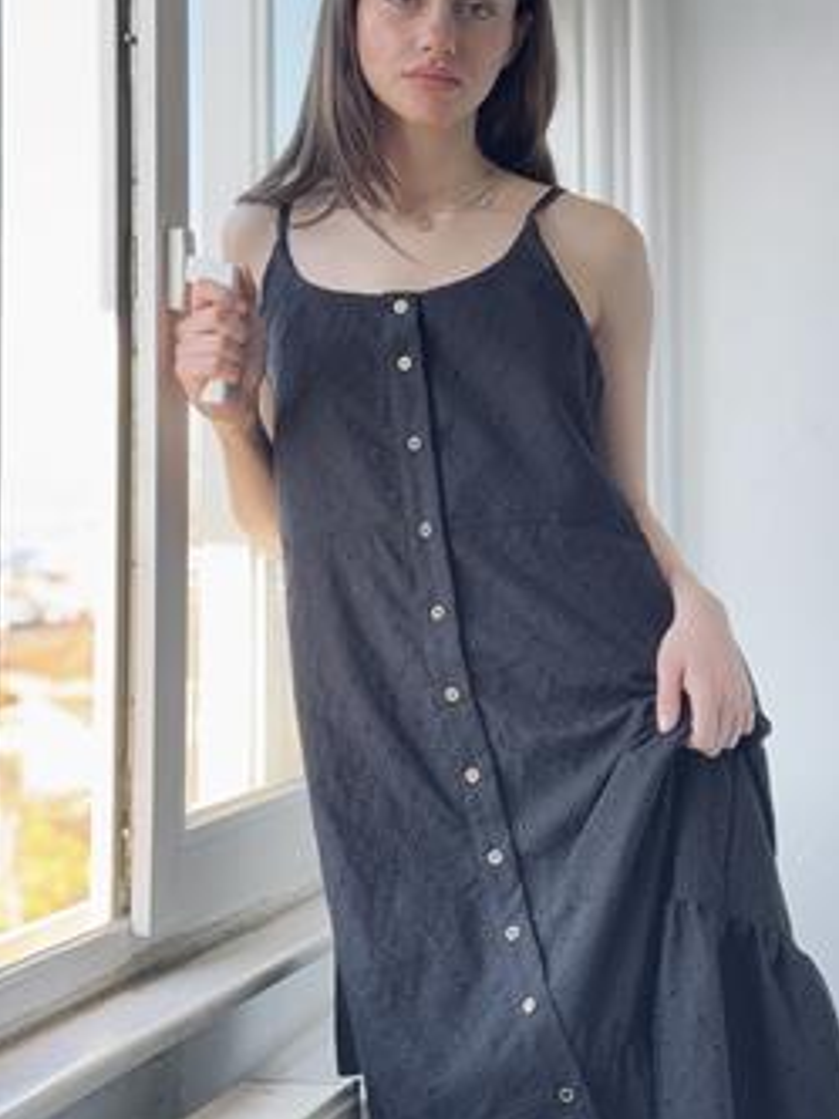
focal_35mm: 77
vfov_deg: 25.3
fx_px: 2488
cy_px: 460
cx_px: 617
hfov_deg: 19.0
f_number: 1.78
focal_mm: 6.76
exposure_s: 1/121
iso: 64
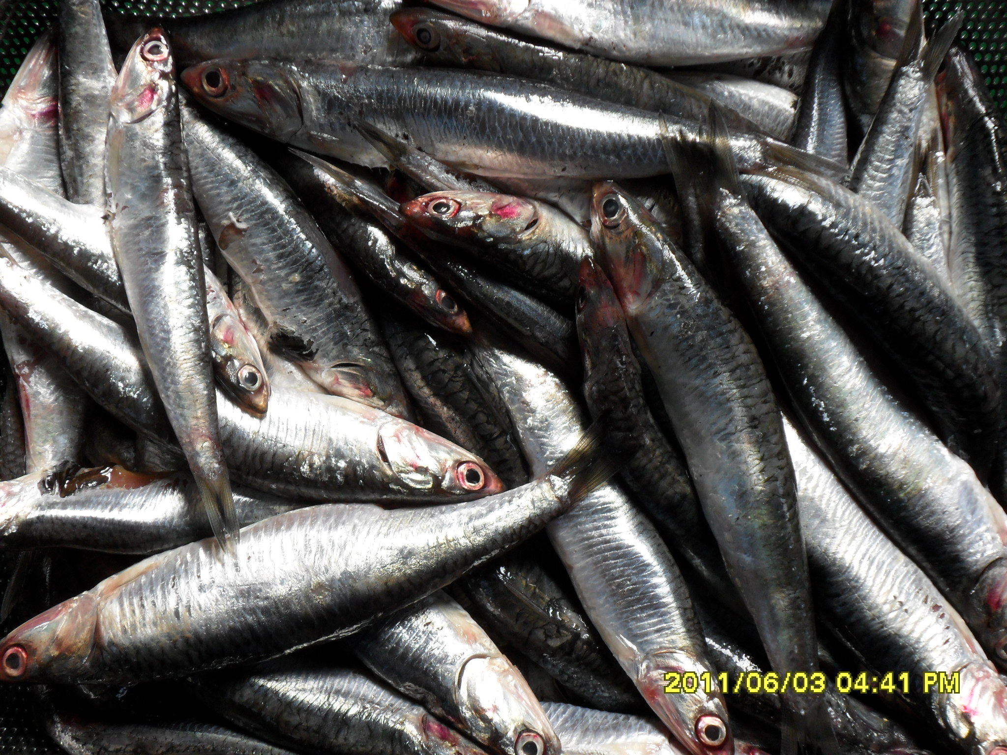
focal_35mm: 63
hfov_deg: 30.7
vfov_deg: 23.3
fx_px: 1833
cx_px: 504
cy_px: 378
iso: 100
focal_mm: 11.2
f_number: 5.6
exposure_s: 1/60
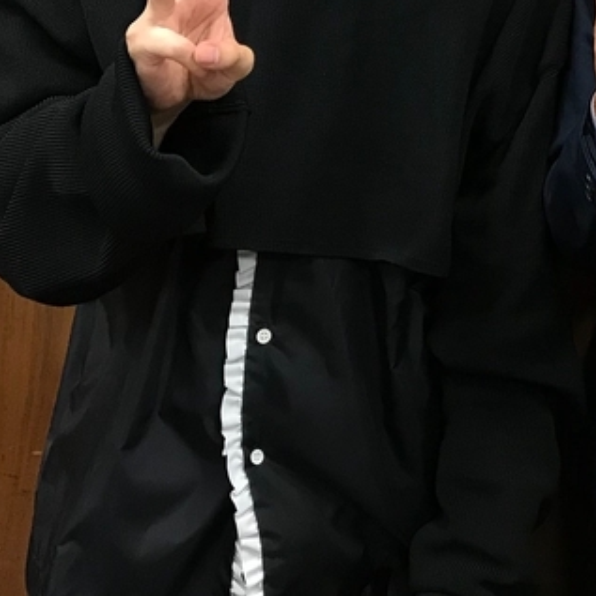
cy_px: -107
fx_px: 1558
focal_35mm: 80
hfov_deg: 19.8
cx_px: 786
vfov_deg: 20.4
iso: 50
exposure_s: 1/17
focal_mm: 3.99
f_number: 1.8
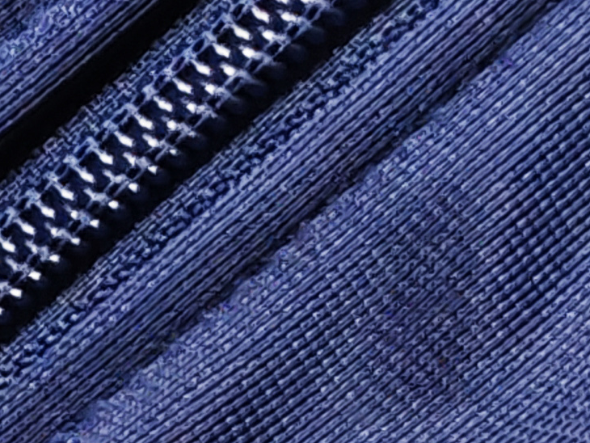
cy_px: 1104
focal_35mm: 126
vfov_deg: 10.1
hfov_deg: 12.4
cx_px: -819
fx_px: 2148
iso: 108
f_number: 2.2
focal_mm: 2.59
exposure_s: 1/50
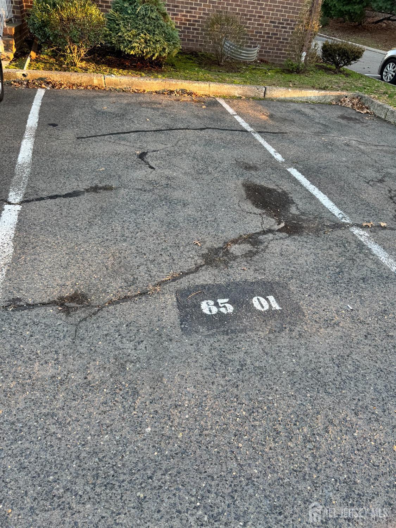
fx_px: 366
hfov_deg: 56.8
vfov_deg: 71.6
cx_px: 198
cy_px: 264
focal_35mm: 24
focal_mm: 6.76
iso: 80
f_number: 1.78
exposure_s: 1/121
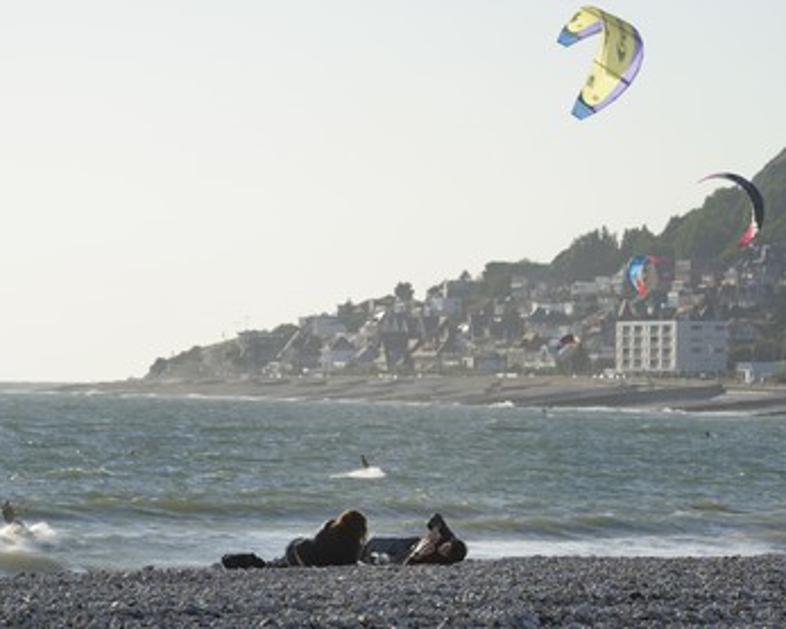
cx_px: 401
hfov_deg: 8.5
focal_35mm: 227
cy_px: 314
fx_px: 5284
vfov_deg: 6.8
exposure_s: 1/250
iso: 200
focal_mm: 200
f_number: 13
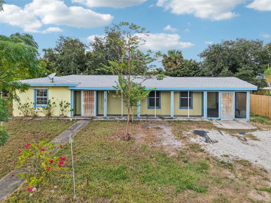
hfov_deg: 71.6
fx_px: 188
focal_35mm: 24
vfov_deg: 56.8
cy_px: 102
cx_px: 136
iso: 200
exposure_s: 1/3000
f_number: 1.8
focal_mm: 8.7
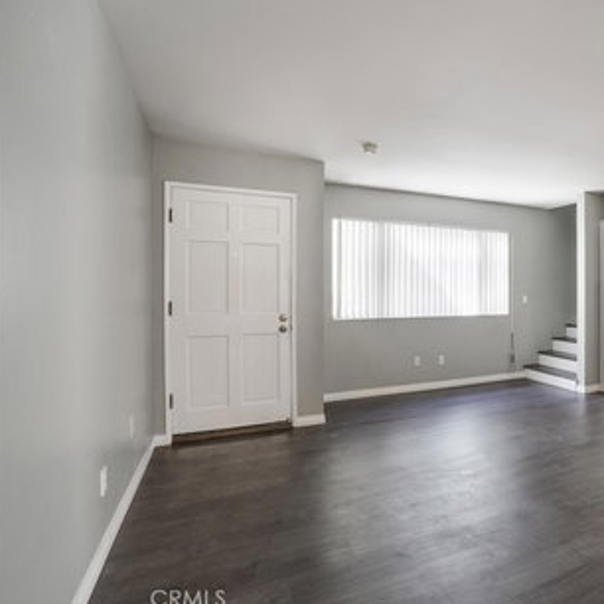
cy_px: 296
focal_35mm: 20
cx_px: 464
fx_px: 395
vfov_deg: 74.8
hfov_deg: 69.1
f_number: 8
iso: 400
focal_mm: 10
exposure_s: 1/60
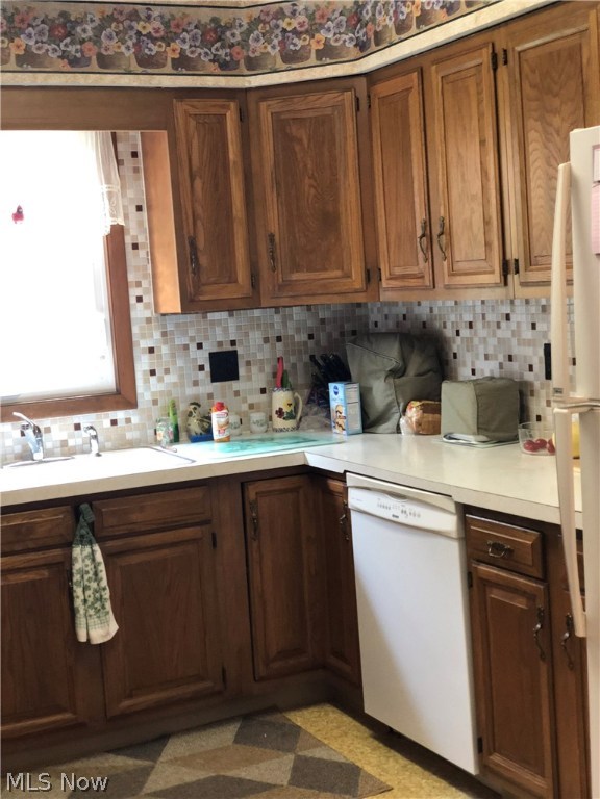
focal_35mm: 52
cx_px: 300
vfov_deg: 36.8
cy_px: 400
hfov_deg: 28.0
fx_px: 1202
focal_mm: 6
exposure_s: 1/24
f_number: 2.4
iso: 125
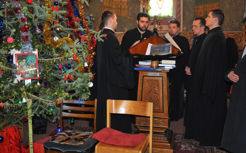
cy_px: 74
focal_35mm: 45
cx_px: 123
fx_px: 298
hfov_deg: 44.8
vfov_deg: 28.9
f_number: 3.8
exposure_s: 1/60
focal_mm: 29
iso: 1000
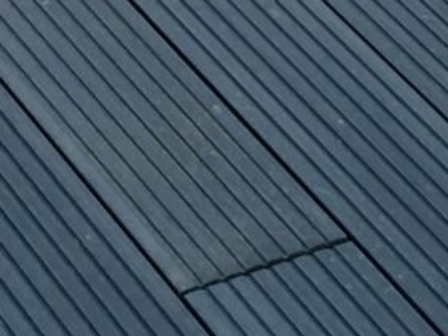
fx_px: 2732
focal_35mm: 211
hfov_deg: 9.3
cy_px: -455
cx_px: -38
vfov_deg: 6.7
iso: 32
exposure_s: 1/33
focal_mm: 4.15
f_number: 2.2
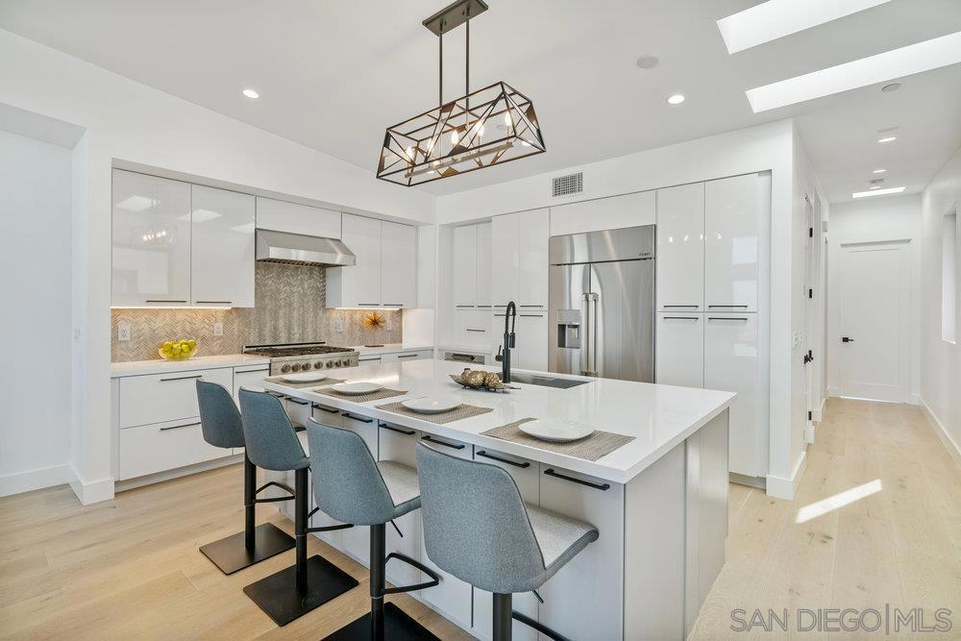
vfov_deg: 73.8
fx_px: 427
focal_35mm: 16
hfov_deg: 96.7
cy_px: 320
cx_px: 480
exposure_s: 1/30
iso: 100
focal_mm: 16
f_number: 6.3
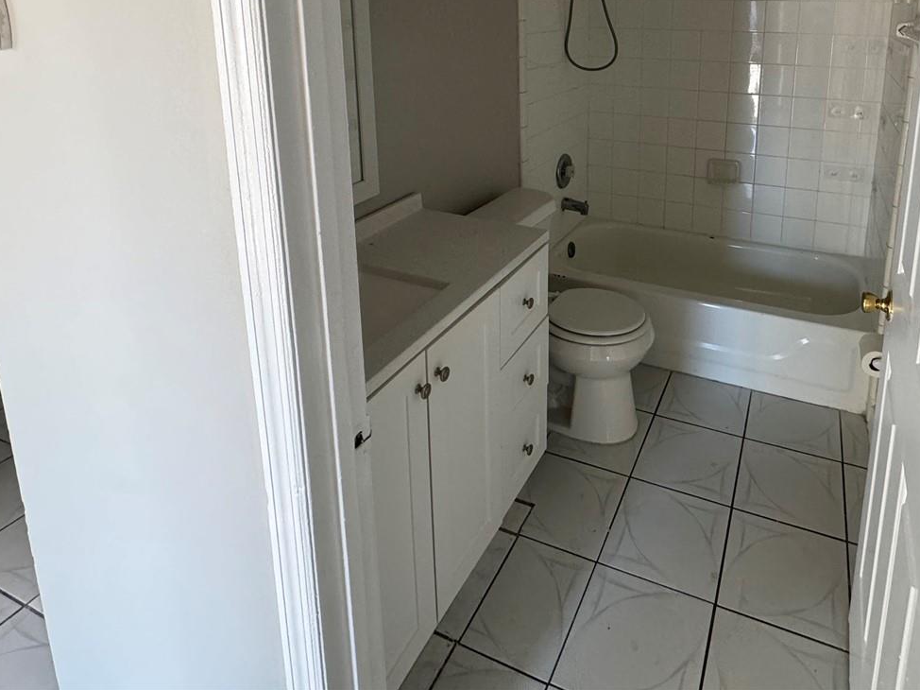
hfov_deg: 72.5
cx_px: 584
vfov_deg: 54.2
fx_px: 611
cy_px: 124
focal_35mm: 23
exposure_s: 1/120
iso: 250
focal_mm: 2.22
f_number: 2.2
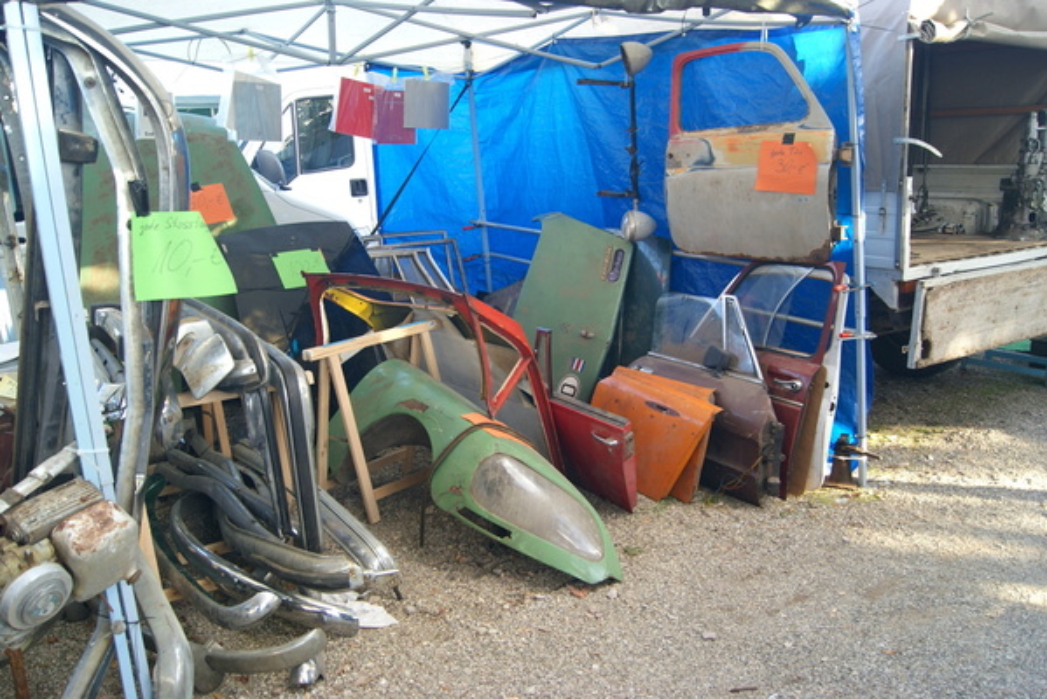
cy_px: 350
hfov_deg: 61.9
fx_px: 873
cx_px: 524
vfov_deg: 43.7
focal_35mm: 30
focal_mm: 20
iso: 100
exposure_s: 1/40
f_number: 4.5
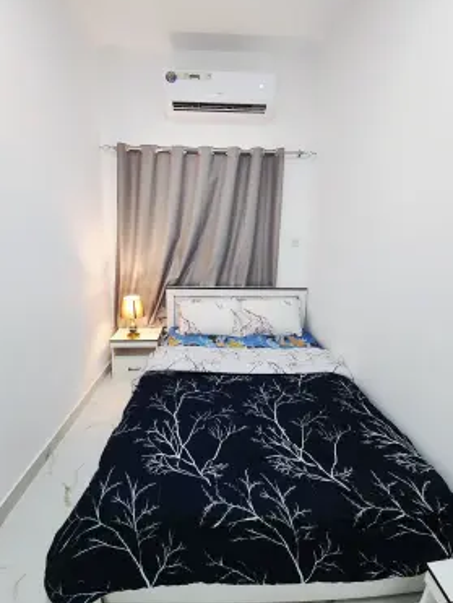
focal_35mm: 14
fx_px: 244
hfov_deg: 85.7
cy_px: 281
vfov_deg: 101.9
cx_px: 218
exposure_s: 1/60
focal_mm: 2.2
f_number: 2.2
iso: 250
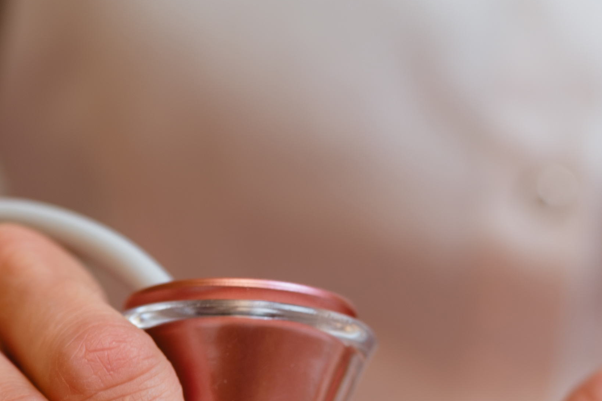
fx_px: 2508
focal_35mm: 150
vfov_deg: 8.6
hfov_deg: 13.6
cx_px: 129
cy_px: 837
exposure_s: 1/100
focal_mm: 35
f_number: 2.2
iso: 200
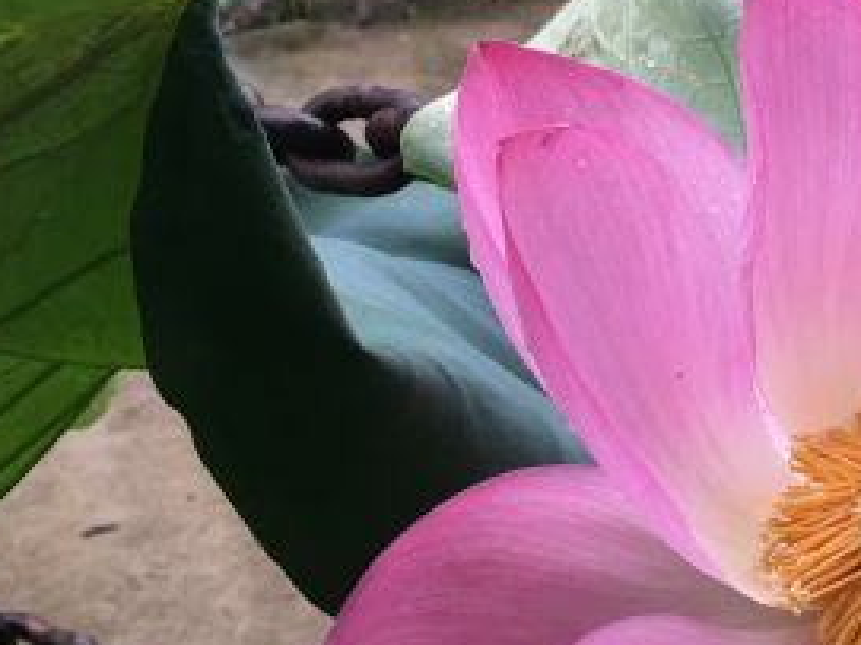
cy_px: 383
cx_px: 867
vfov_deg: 19.6
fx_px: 1865
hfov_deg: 24.8
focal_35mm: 75
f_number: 2.2
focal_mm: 4.15
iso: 25
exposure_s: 1/33
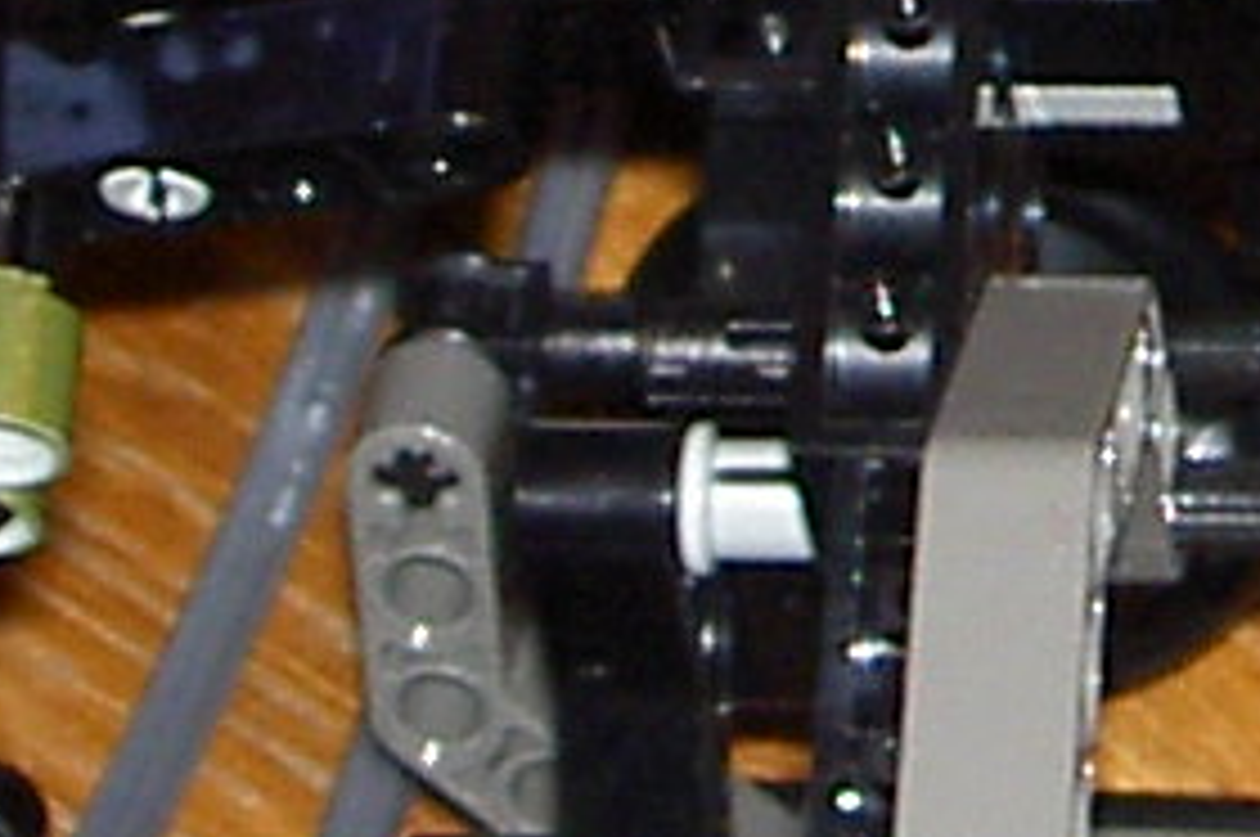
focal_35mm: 297
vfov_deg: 4.6
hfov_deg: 6.9
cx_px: 1656
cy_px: -392
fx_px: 10383
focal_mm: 8
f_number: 2.8
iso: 100
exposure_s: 1/59.5
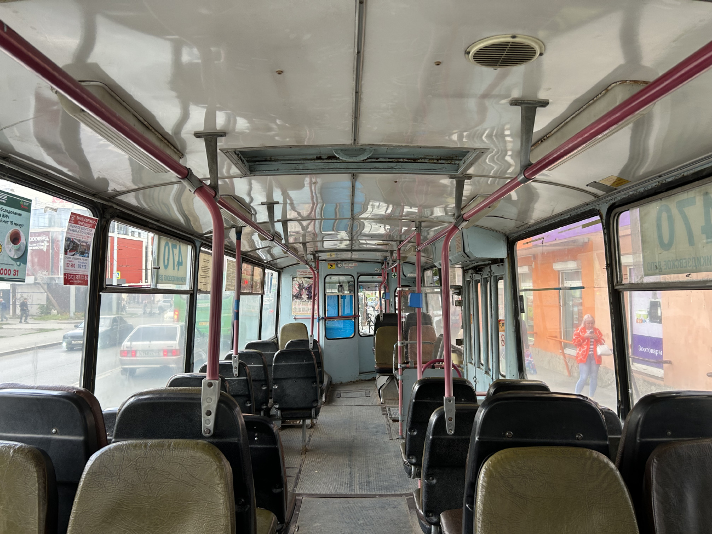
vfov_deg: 53.1
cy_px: 267
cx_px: 356
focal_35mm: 26
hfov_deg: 67.3
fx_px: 535
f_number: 1.5
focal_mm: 5.7
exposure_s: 1/121
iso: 64
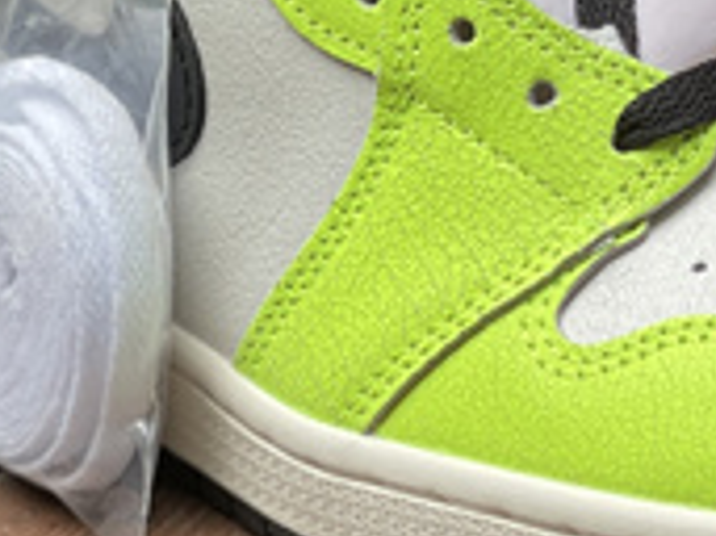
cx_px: 1055
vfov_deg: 5.3
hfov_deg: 7.1
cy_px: -199
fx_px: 5725
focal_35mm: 277
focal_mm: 7.5
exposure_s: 1/121
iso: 32
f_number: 2.2
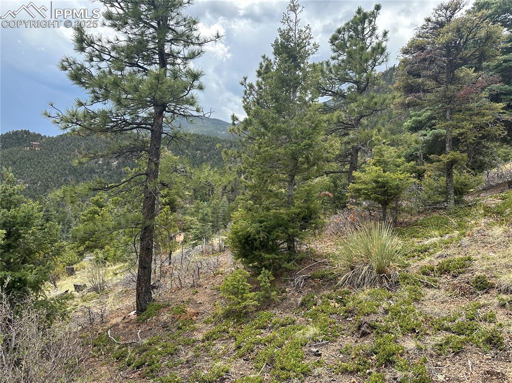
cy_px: 192
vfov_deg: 56.8
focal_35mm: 24
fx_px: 355
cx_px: 256
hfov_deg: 71.6
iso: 80
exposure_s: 1/1779
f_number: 1.78
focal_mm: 6.86
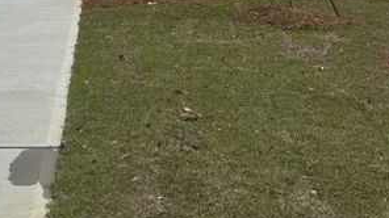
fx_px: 608
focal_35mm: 59
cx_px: 105
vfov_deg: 18.9
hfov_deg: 34.8
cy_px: -62
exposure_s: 1/7937
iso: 80
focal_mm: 6.76
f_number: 1.78
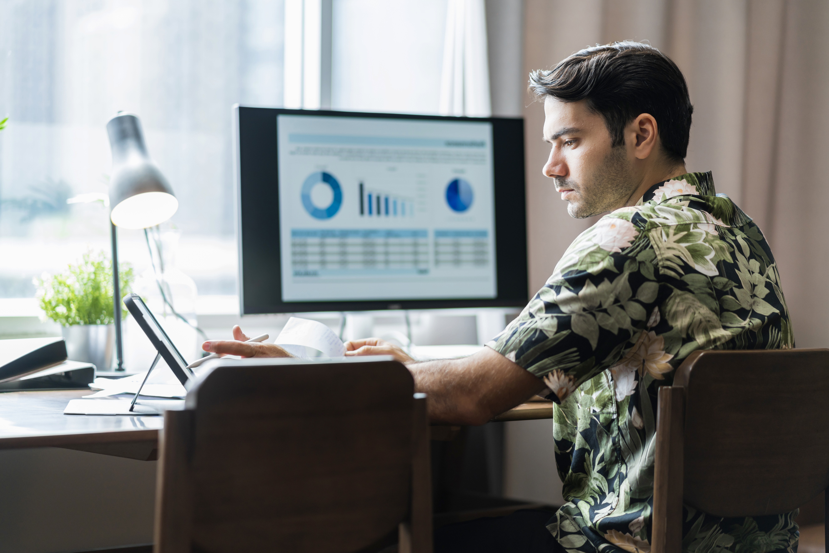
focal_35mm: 85
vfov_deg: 16.1
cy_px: 276
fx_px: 1958
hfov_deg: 23.9
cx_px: 414
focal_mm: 85
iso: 320
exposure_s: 1/500
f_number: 1.8
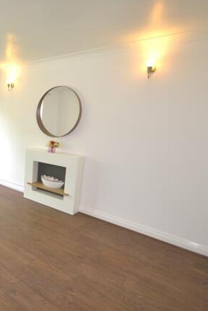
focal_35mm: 23
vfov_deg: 76.1
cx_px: 16
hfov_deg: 48.5
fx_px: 199
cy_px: 158
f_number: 4
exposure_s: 1/80
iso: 400
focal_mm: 10
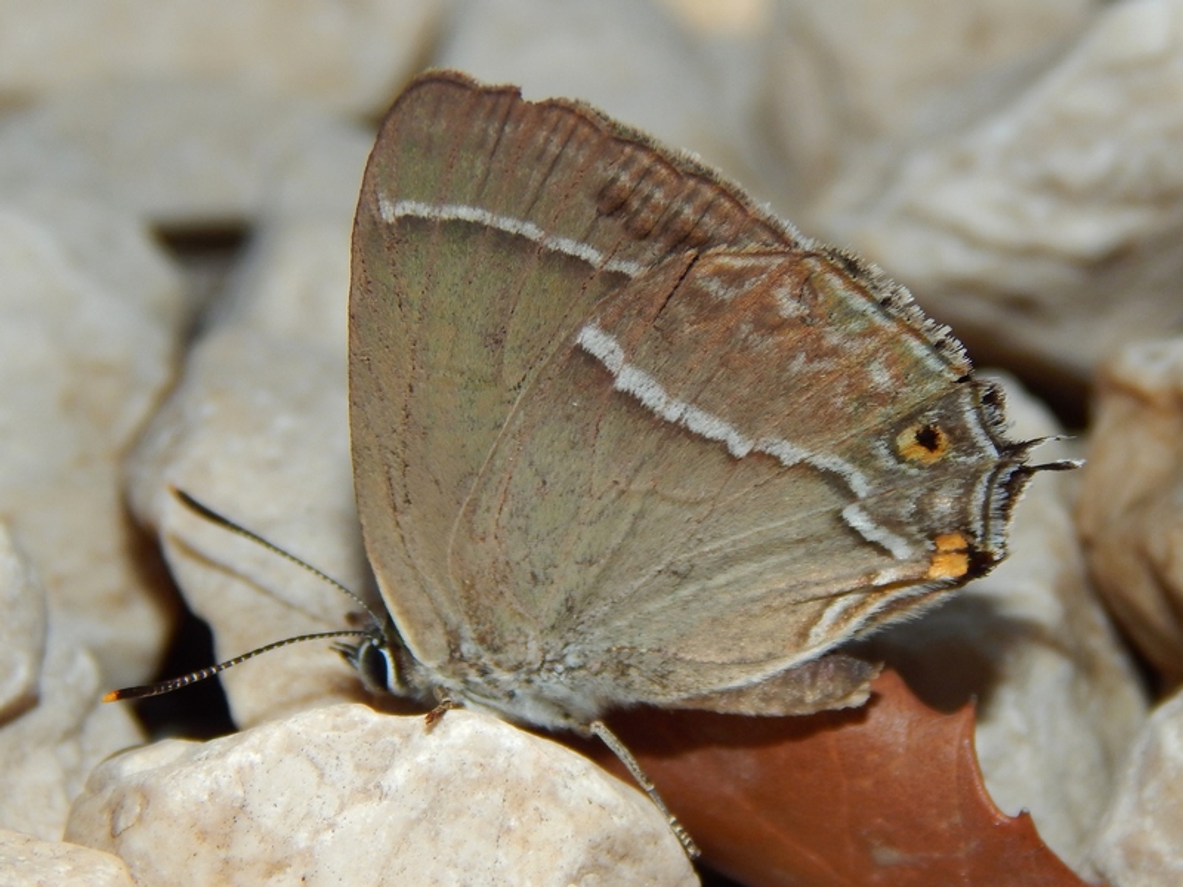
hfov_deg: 14.9
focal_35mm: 132
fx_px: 4511
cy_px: 444
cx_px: 592
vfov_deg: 11.2
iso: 125
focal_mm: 23.4
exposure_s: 1/640
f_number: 9.6
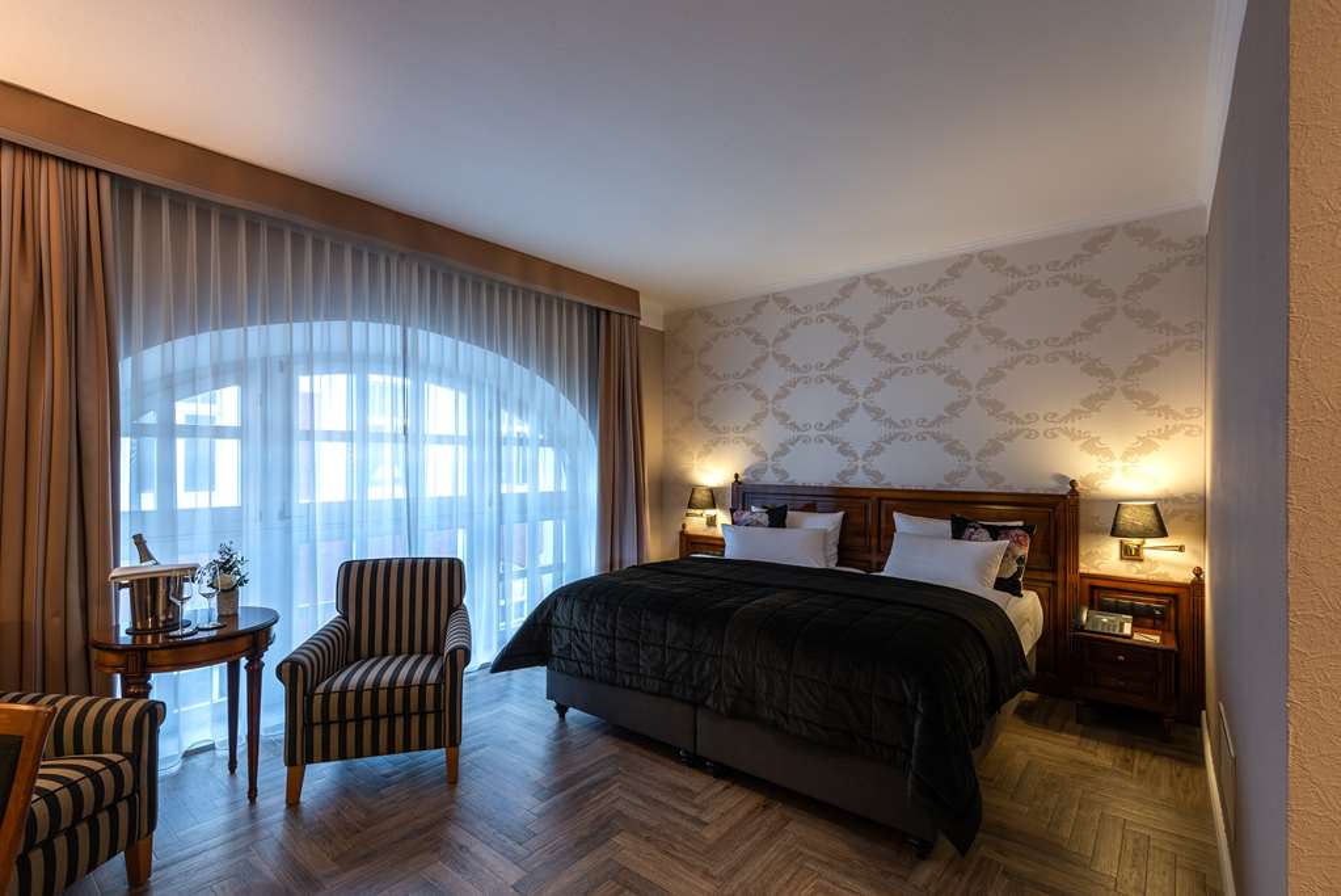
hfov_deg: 96.7
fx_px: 596
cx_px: 670
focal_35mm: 16
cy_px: 448
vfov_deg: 73.8
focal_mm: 16
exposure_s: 1/8
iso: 100
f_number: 10
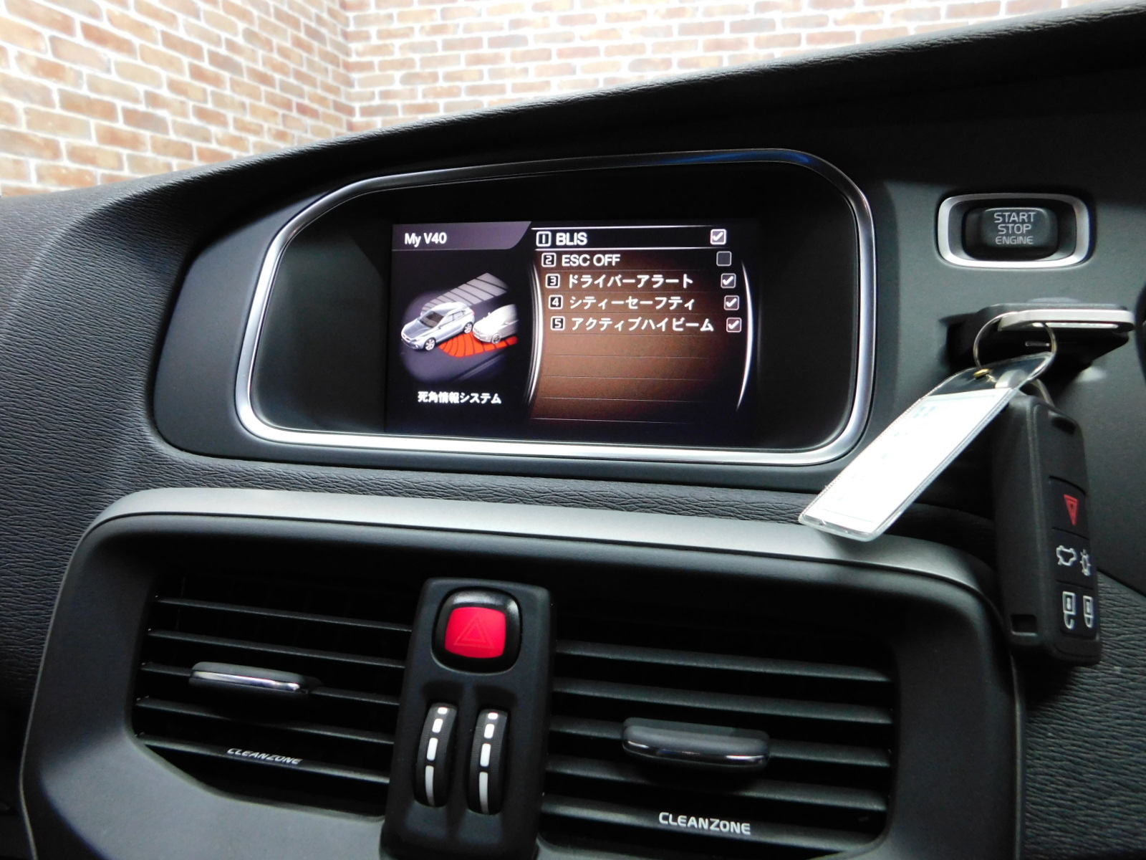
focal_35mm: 23
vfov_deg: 58.9
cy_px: 430
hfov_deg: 73.9
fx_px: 761
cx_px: 573
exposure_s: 1/20
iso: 400
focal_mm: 4
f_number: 3
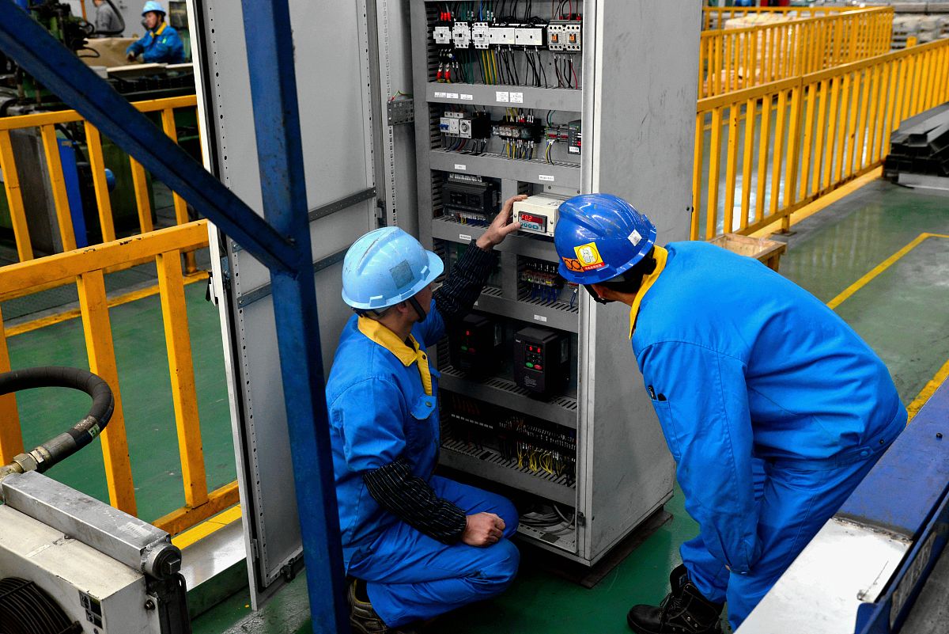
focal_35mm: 38
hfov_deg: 50.7
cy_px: 317
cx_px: 474
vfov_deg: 35.1
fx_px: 1002
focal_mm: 38
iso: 1600
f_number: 5.6
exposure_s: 1/125
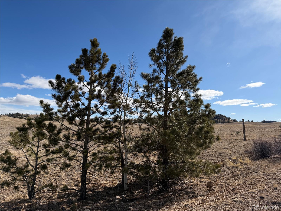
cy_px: 106
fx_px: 195
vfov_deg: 56.8
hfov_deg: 71.6
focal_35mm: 24
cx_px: 140
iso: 80
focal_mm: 6.76
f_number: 1.78
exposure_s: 1/7353
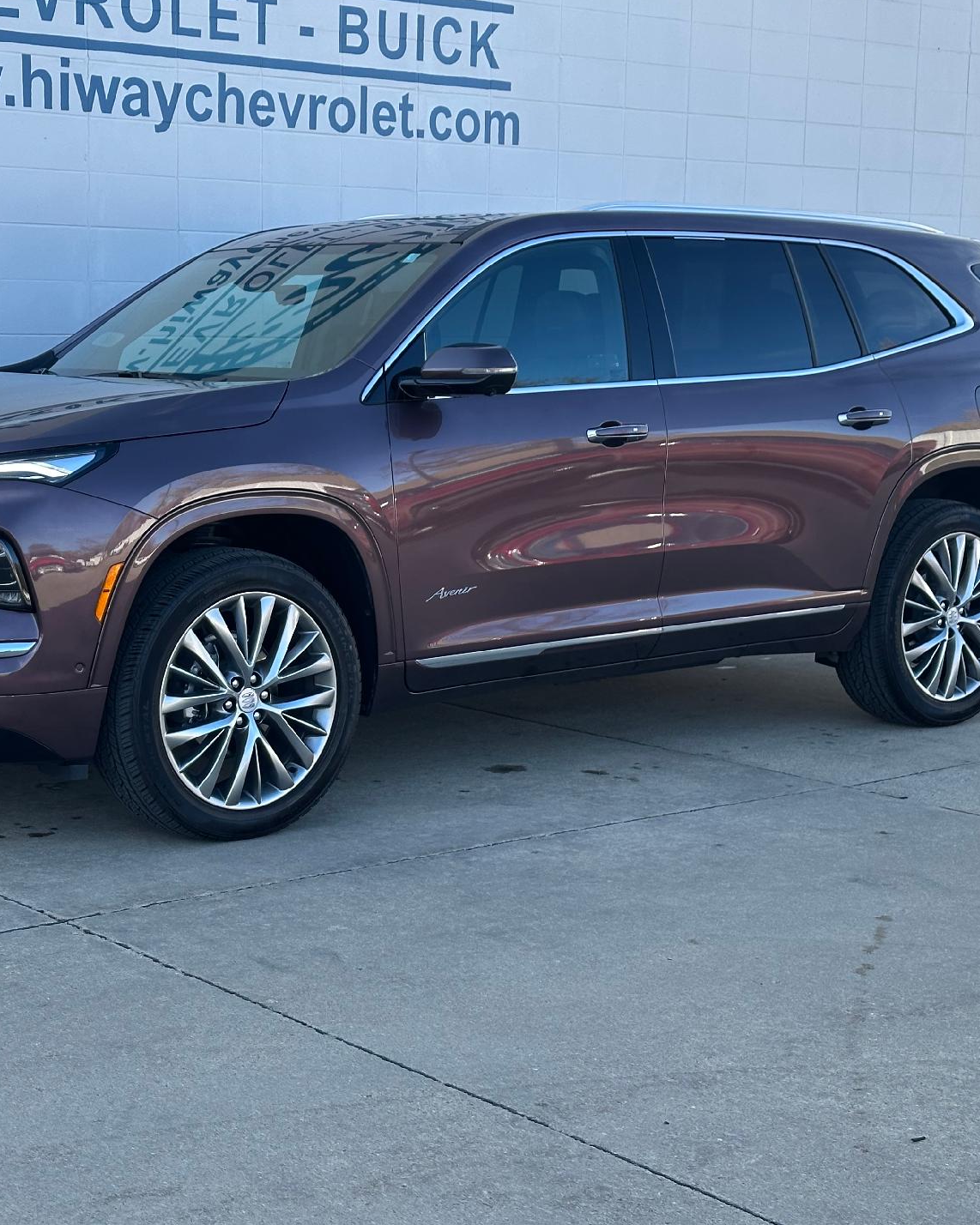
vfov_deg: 30.0
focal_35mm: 63
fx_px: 2285
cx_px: 339
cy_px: 608
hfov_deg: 24.1
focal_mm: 6.86
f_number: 1.78
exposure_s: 1/623
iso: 64
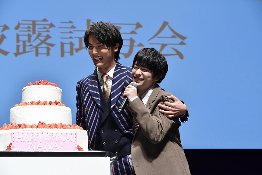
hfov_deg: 19.5
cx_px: 131
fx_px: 764
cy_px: 88
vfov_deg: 13.0
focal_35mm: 105
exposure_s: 1/160
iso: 3200
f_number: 7.1
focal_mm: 105
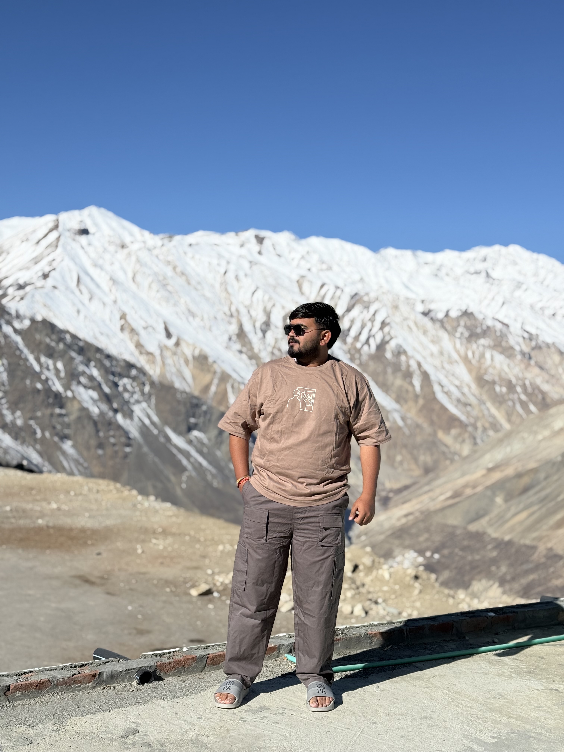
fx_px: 1043
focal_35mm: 48
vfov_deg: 39.7
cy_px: 376
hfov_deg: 30.3
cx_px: 282
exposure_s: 1/11364
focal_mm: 6.76
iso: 50
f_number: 1.78
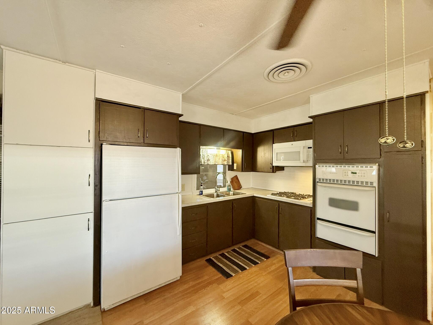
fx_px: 175
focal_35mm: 14
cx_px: 216
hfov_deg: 102.1
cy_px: 162
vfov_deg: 85.7
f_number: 2.2
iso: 320
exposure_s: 1/60
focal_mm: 2.22
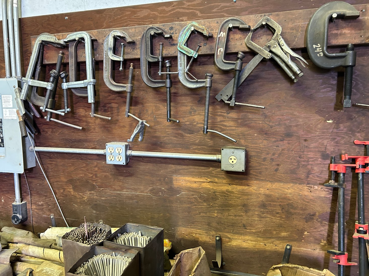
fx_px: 288
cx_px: 182
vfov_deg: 51.4
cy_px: 136
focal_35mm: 27
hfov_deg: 65.3
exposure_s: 1/60
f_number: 1.5
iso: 400
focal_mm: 5.7
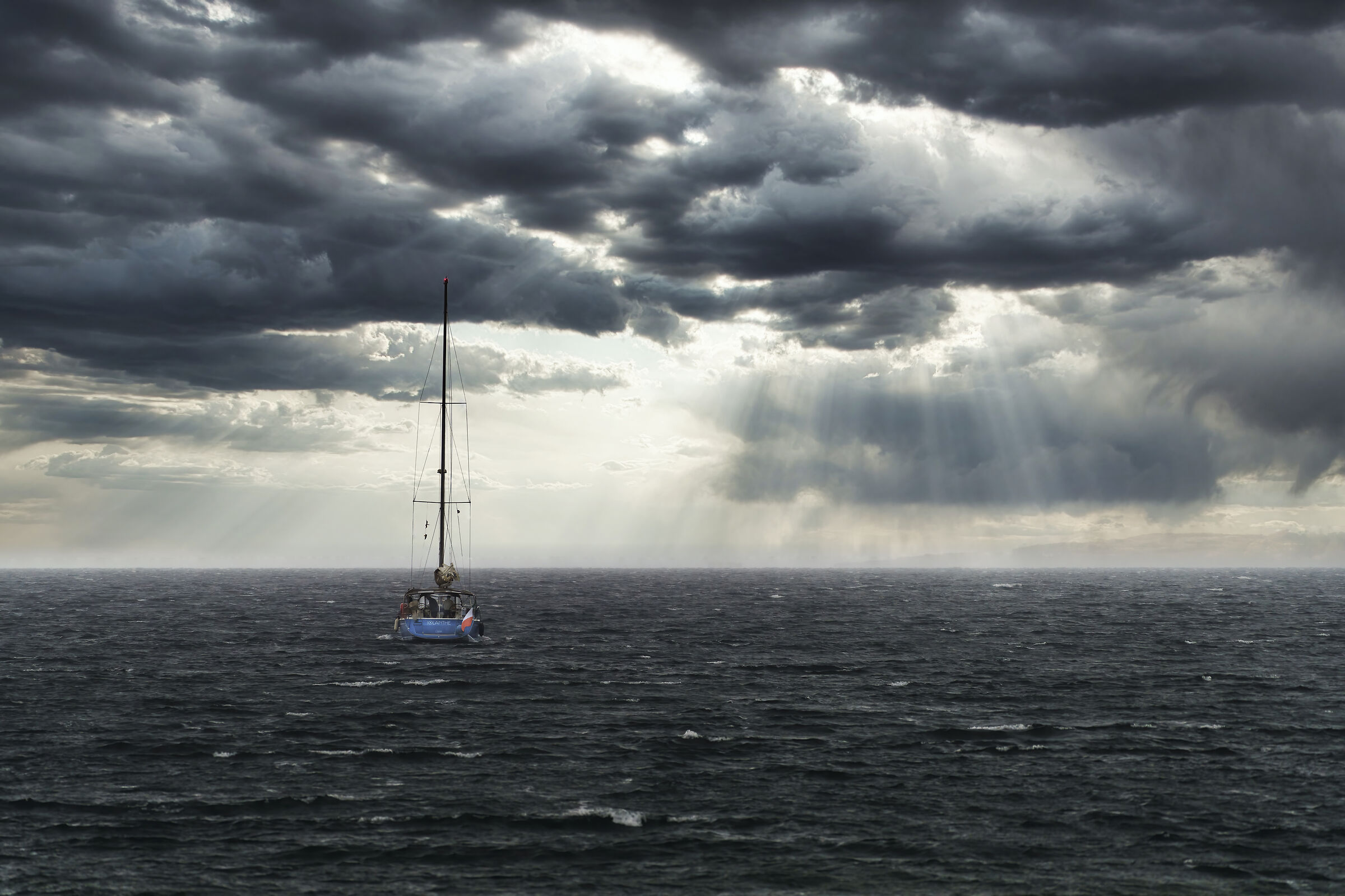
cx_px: 672
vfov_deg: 6.9
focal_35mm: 200
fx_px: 7472
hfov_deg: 10.3
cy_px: 448
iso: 400
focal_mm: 200
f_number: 4
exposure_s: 1/250
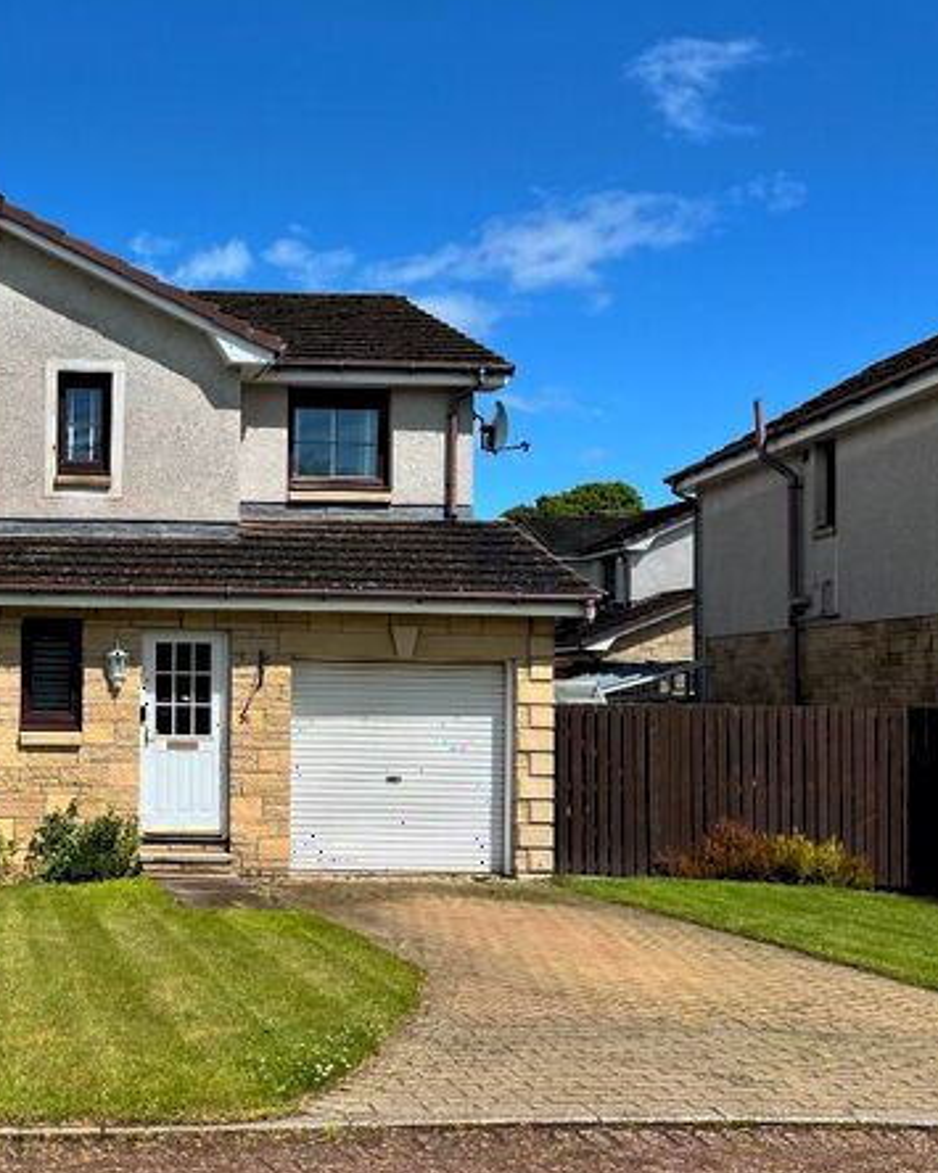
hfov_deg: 34.6
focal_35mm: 40
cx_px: 42
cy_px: 630
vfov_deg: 45.8
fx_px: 1389
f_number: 1.6
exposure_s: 1/4310
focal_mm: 5.1
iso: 50
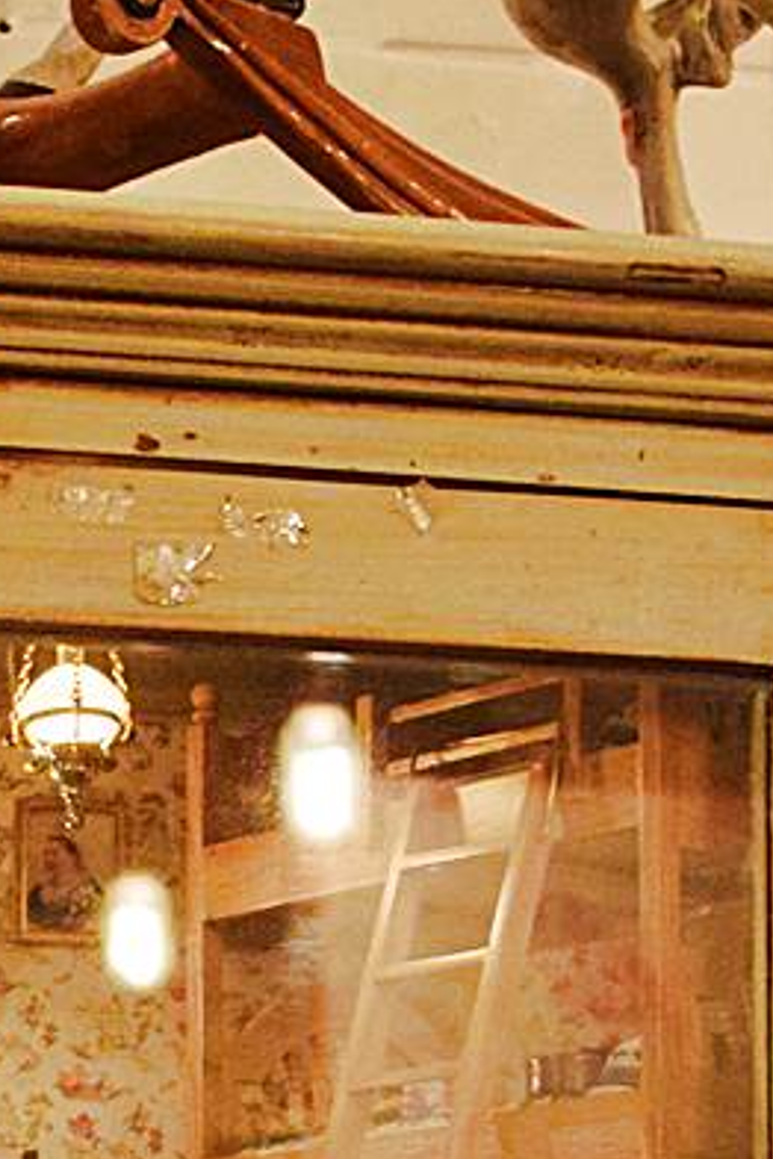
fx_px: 5315
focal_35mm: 165
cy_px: 1127
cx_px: 22
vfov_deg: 12.3
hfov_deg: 8.3
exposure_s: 1/60
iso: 2500
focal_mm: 27
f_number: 4
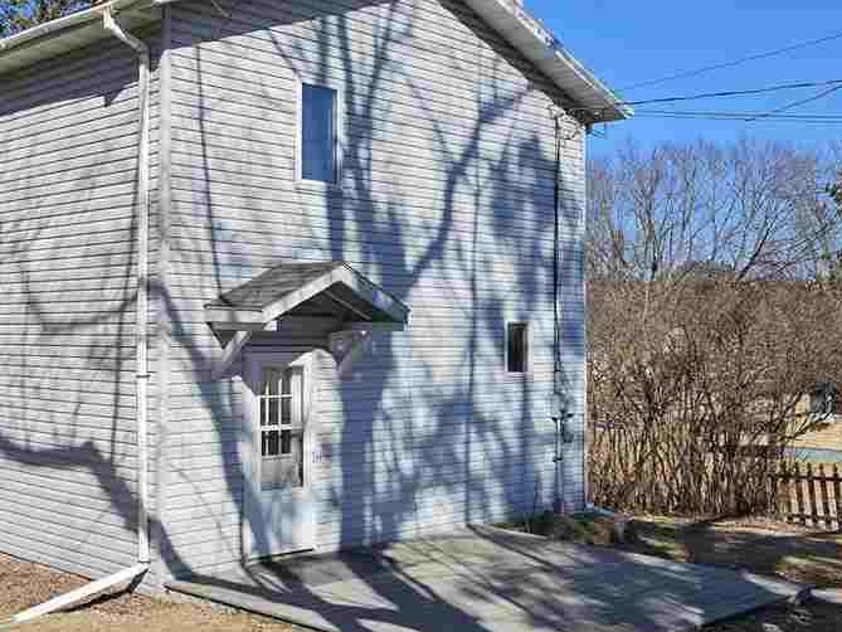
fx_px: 1070
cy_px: 281
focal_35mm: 44
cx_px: 171
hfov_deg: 41.2
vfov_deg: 32.9
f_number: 1.7
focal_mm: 6.3
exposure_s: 1/843
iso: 10
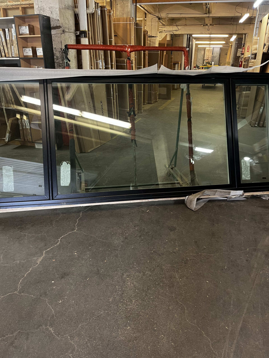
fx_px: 269
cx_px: 134
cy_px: 179
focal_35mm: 26
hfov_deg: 53.1
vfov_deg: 67.3
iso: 160
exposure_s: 1/42
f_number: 1.6
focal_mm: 5.1
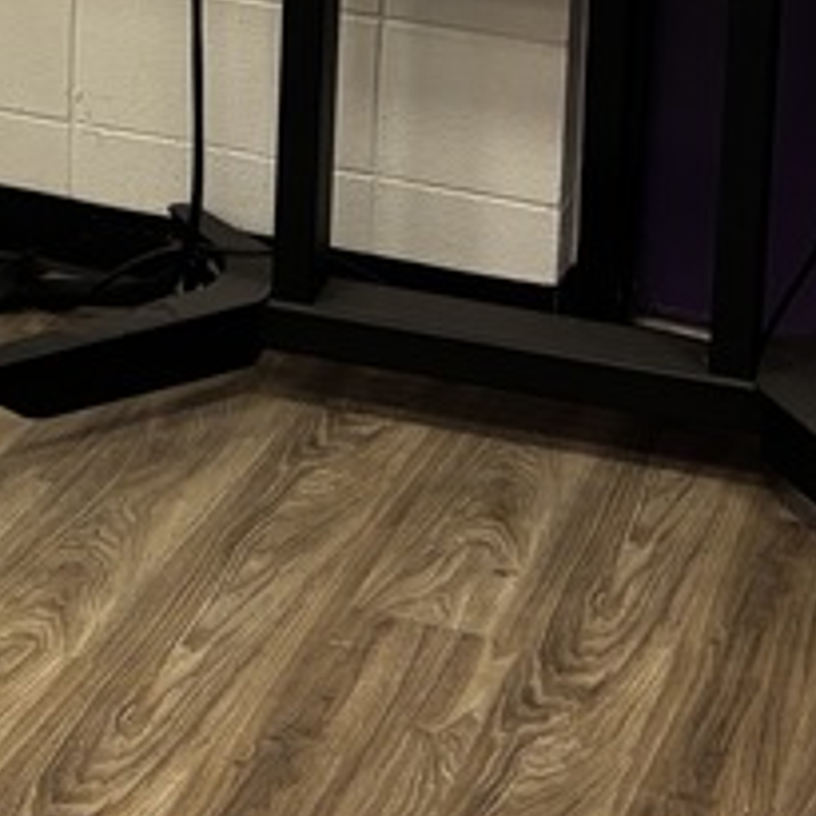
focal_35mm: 115
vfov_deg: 13.7
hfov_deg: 14.6
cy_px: -589
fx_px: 3067
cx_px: -195
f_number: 1.6
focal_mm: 5.96
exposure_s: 1/120
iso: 125
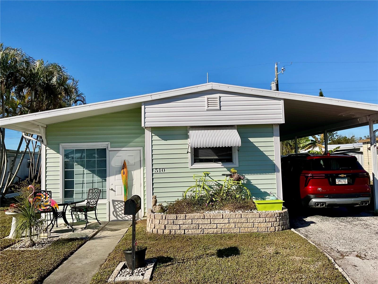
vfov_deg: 48.2
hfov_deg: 61.7
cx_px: 189
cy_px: 142
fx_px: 317
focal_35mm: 29
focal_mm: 3
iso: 16
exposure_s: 1/3534
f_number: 1.8
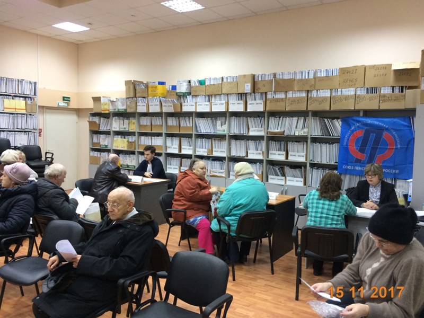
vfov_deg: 48.2
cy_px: 159
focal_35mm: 29
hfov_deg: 61.7
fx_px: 355
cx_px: 212
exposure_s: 1/33
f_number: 2.2
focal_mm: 4.15
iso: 200
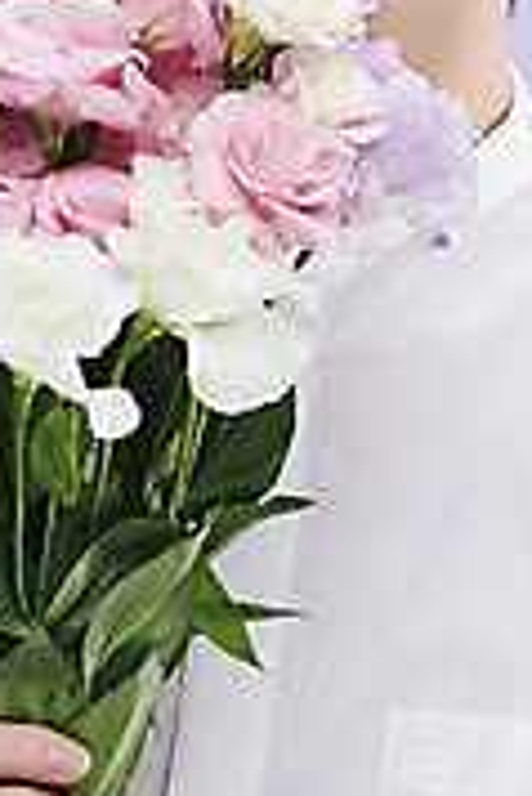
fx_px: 9933
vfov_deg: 4.6
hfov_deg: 3.1
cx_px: 360
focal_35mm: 449
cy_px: 89
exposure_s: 1/125
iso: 31
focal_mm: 200
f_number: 8
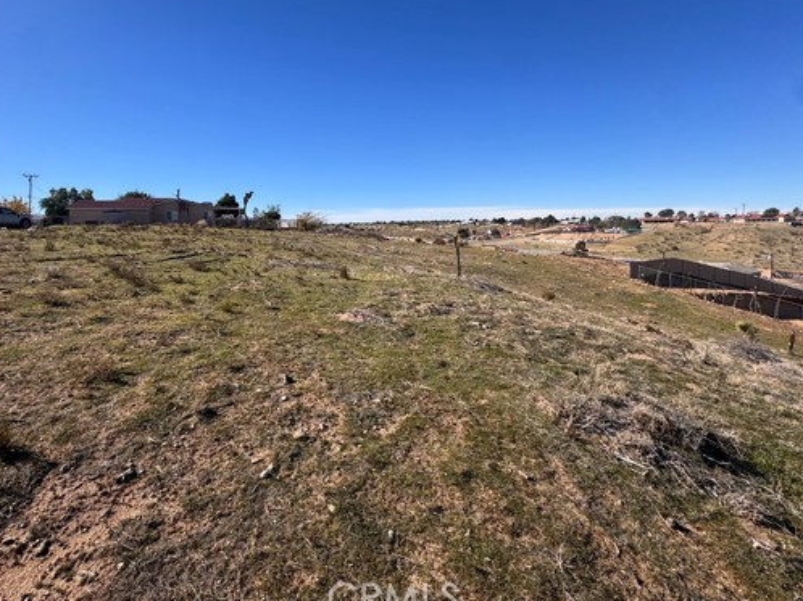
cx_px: 313
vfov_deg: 70.6
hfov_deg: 86.4
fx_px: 417
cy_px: 234
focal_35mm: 18
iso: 50
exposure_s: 1/2415
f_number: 2.2
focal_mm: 2.22
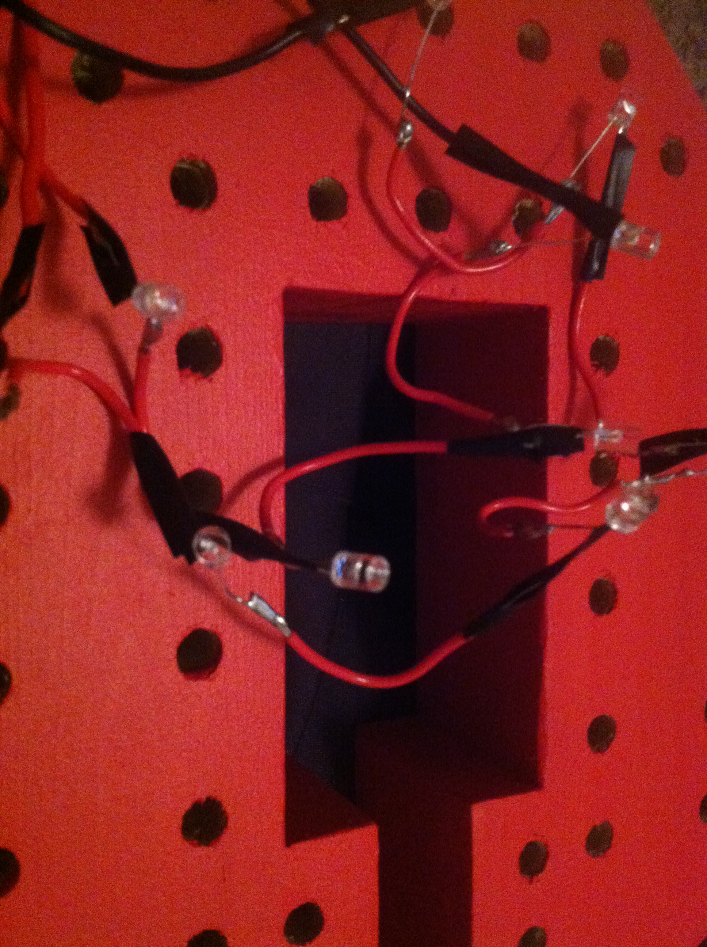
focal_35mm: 35
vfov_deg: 52.7
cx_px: 354
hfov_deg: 40.6
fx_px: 956
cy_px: 474
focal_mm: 3.85
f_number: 2.8
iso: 1000
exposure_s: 1/15
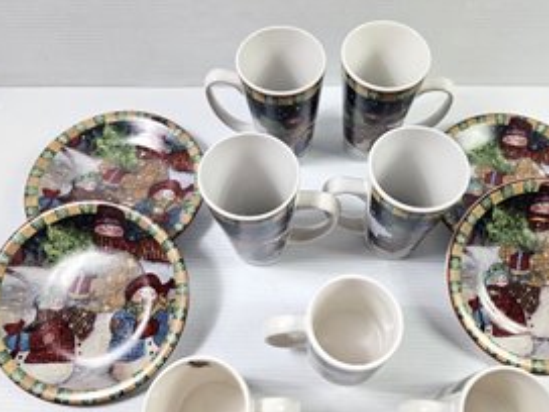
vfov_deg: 48.2
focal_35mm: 29
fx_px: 460
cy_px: 223
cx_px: 320
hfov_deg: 61.3
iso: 125
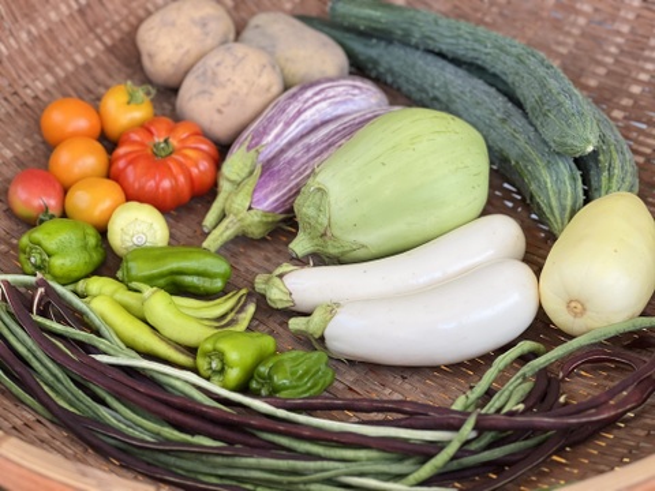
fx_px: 1457
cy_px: 246
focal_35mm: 77
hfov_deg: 25.3
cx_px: 328
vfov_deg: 19.1
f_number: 2.8
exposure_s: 1/40
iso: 200
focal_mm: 9
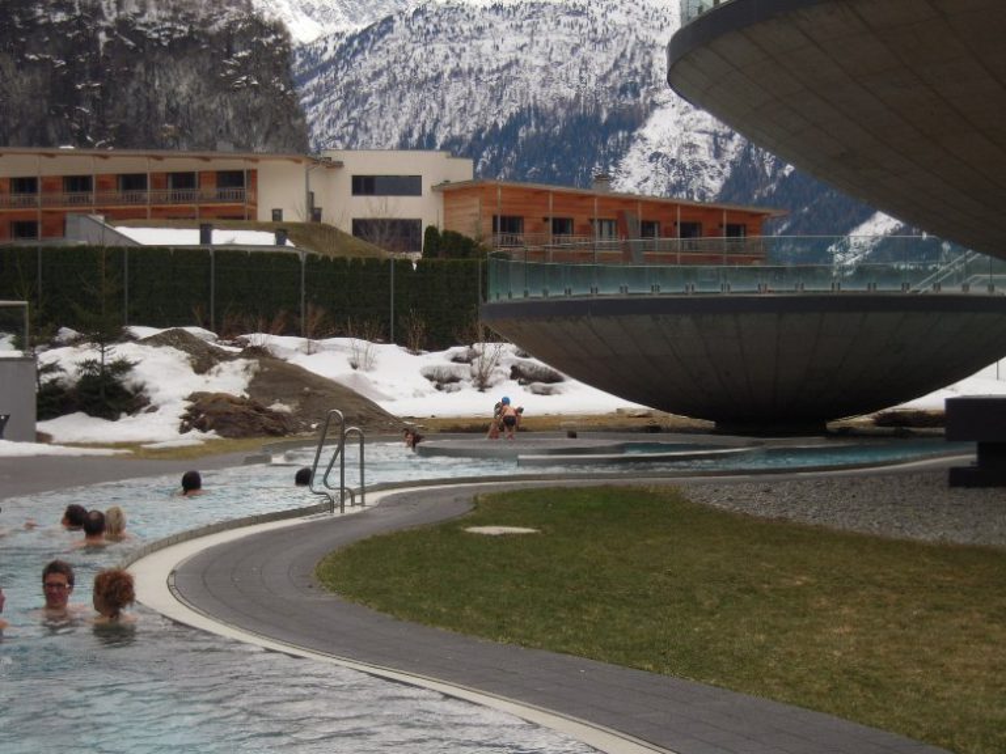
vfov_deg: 21.3
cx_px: 503
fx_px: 2005
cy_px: 377
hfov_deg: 28.2
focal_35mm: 69
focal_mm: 12.3
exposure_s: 1/160
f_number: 8.5
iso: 100
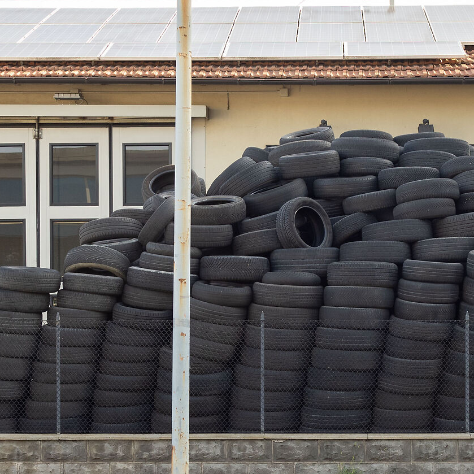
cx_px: 331
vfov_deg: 19.9
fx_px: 1332
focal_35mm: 86
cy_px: 388
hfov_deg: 20.1
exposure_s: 1/200
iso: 200
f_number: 4
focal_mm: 17
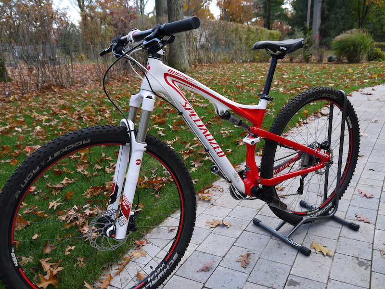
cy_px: 144
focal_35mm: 30
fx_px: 334
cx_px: 192
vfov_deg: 46.8
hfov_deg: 60.0
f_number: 4.5
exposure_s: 1/160
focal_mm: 15
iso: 160
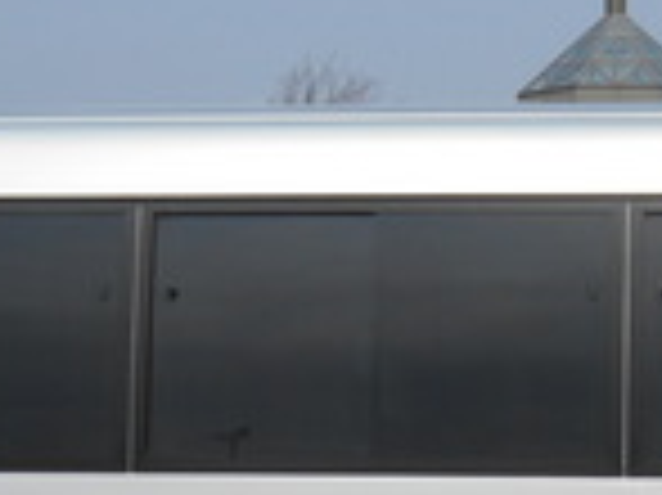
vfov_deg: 12.2
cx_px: 414
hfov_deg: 16.5
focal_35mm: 119
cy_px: 533
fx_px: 2274
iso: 80
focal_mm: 6.3
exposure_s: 1/1250
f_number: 3.7
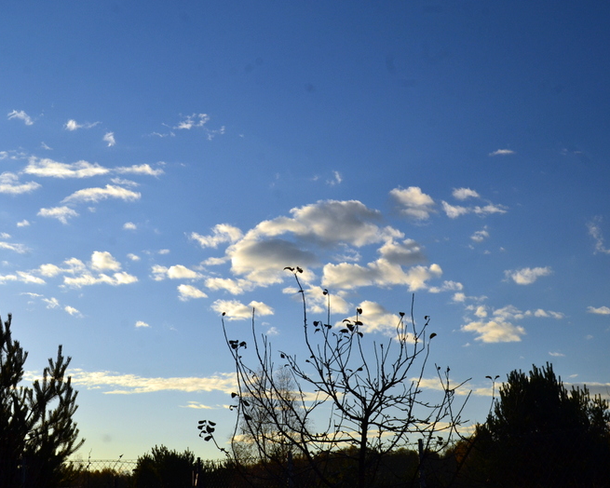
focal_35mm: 55
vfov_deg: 27.6
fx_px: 993
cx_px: 305
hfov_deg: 34.2
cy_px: 242
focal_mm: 32
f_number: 11
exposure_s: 1/400
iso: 400
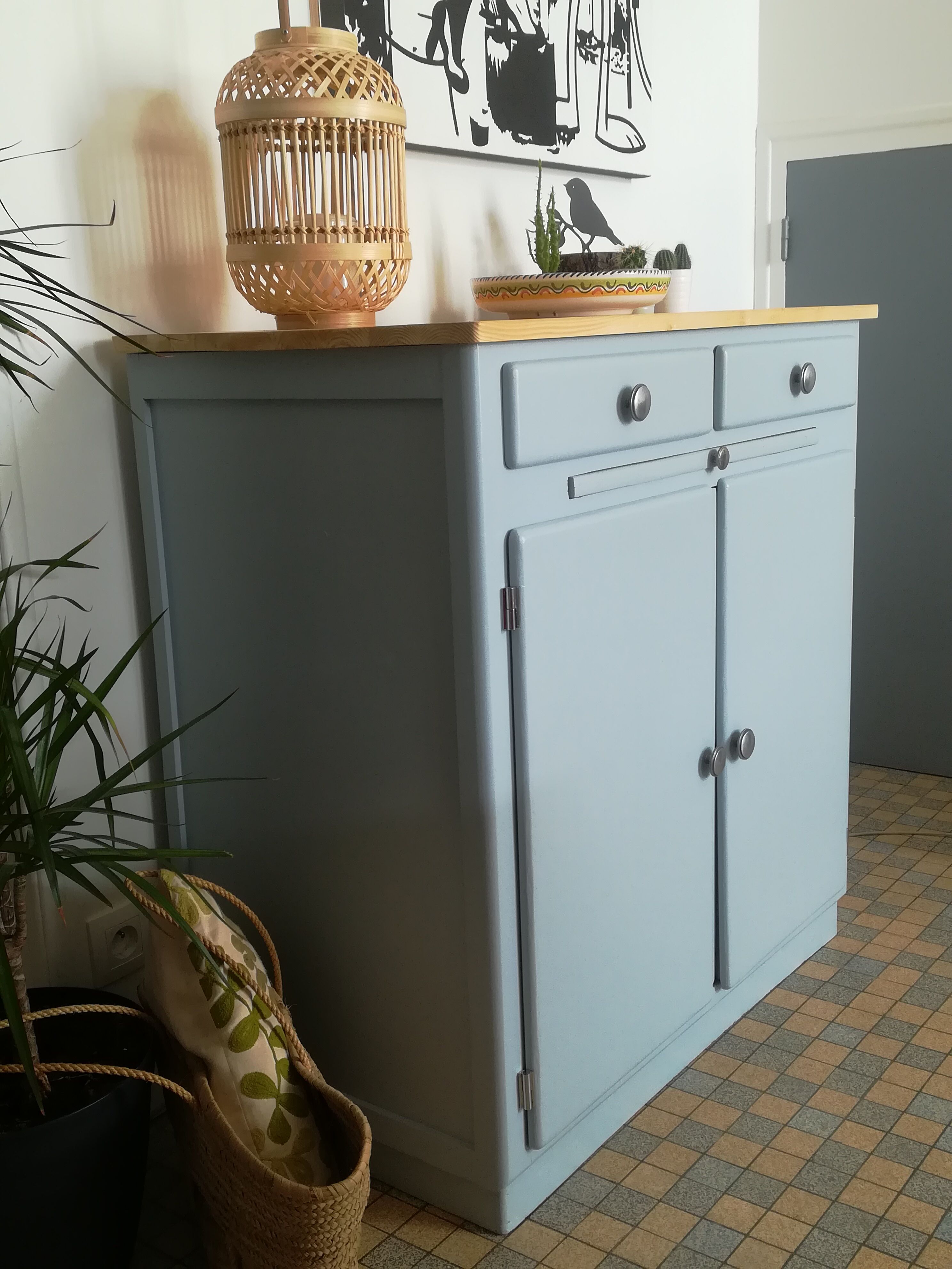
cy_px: 634
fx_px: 1320
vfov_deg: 51.4
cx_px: 476
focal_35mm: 36
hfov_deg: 39.7
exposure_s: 1/33.3
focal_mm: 3.83
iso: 80
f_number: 2.2
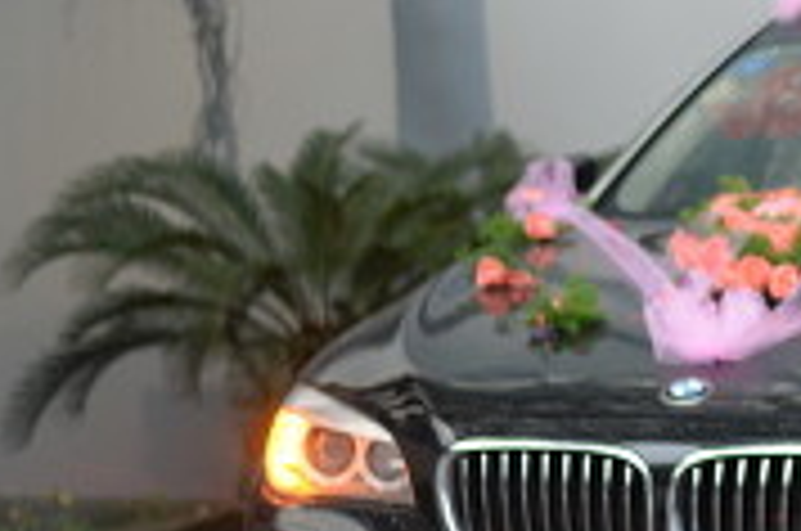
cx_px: 1246
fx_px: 3998
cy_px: 234
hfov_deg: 11.0
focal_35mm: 180
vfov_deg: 7.6
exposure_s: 1/320
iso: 800
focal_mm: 50
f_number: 1.8
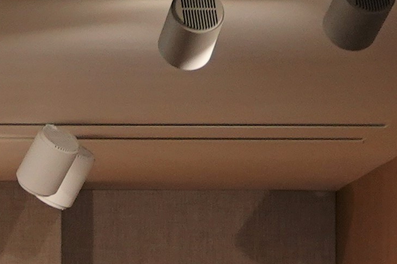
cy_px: 616
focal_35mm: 537
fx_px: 5920
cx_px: -604
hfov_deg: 3.8
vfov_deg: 2.5
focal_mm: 26.42
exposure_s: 1/80
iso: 200
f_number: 3.5
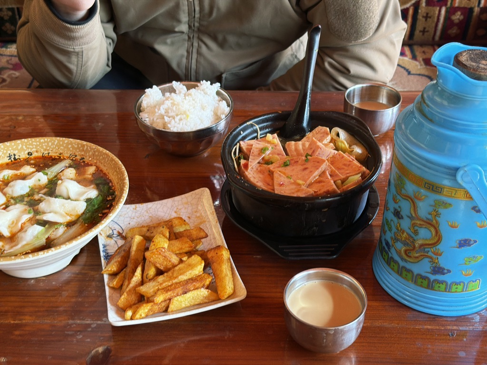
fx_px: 675
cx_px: 244
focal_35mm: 48
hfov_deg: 39.7
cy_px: 182
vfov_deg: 30.3
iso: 100
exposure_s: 1/62
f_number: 1.78
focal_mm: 6.76
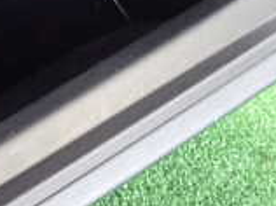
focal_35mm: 95
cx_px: -87
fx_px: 756
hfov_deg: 19.1
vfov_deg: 15.5
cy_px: 101
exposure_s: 1/30
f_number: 2
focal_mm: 4.5
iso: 640
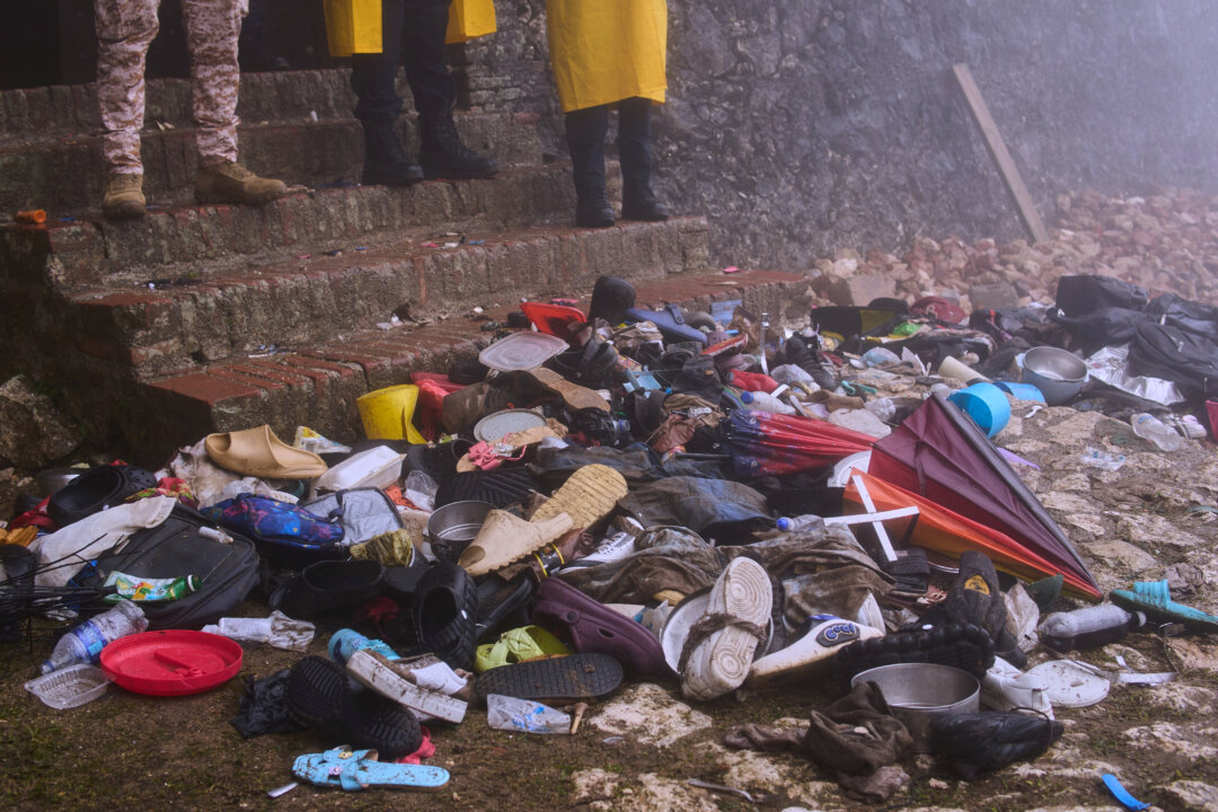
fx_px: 1522
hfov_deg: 43.6
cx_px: 609
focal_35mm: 45
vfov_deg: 29.9
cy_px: 406
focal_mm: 30
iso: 100
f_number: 4
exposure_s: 1/160
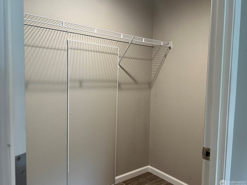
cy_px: 95
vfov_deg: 51.4
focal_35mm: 27
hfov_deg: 65.3
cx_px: 123
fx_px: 193
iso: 80
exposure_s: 1/60
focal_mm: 5.7
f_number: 1.5
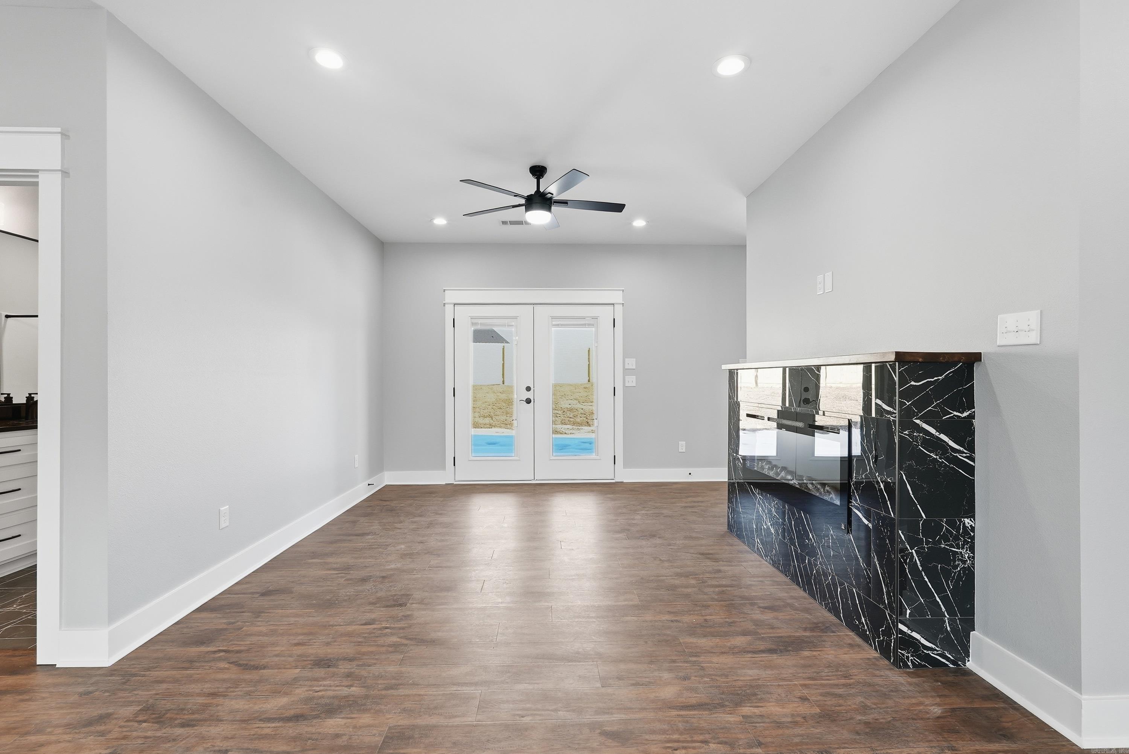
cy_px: 377
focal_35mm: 16
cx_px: 564
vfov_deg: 73.8
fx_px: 502
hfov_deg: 96.7
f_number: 9
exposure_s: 1/60
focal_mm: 16
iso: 250
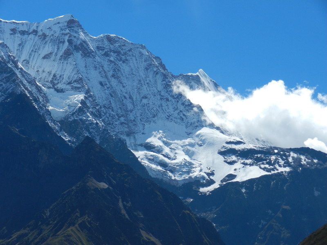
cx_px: 164
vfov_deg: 16.2
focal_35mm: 91
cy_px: 122
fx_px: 860
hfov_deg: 21.5
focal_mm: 16.3
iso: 160
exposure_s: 1/1600
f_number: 4.9
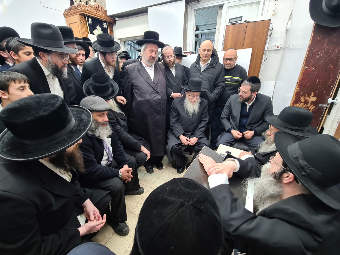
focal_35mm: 14
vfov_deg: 85.7
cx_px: 161
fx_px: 138
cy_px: 131
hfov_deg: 102.0
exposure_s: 1/50
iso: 80
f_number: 2.2
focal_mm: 2.22
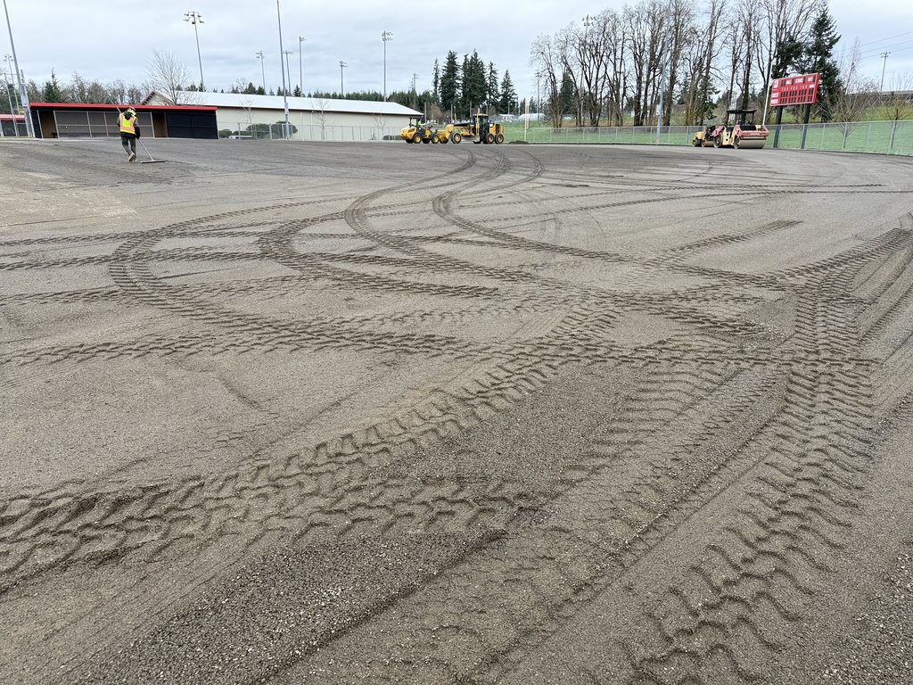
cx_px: 456
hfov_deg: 71.6
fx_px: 633
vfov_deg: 56.8
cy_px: 342
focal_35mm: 24
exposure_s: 1/421
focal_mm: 6.76
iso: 80
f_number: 1.78
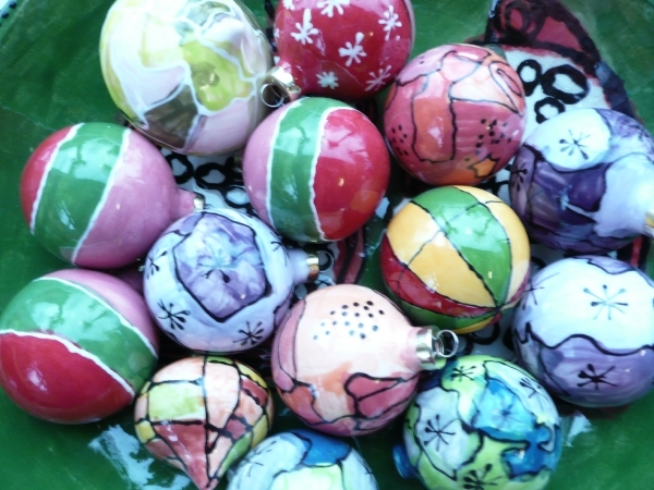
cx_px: 327
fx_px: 529
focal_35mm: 28
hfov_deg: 63.4
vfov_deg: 49.7
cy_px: 245
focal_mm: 4.6
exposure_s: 1/13
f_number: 3.3
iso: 200
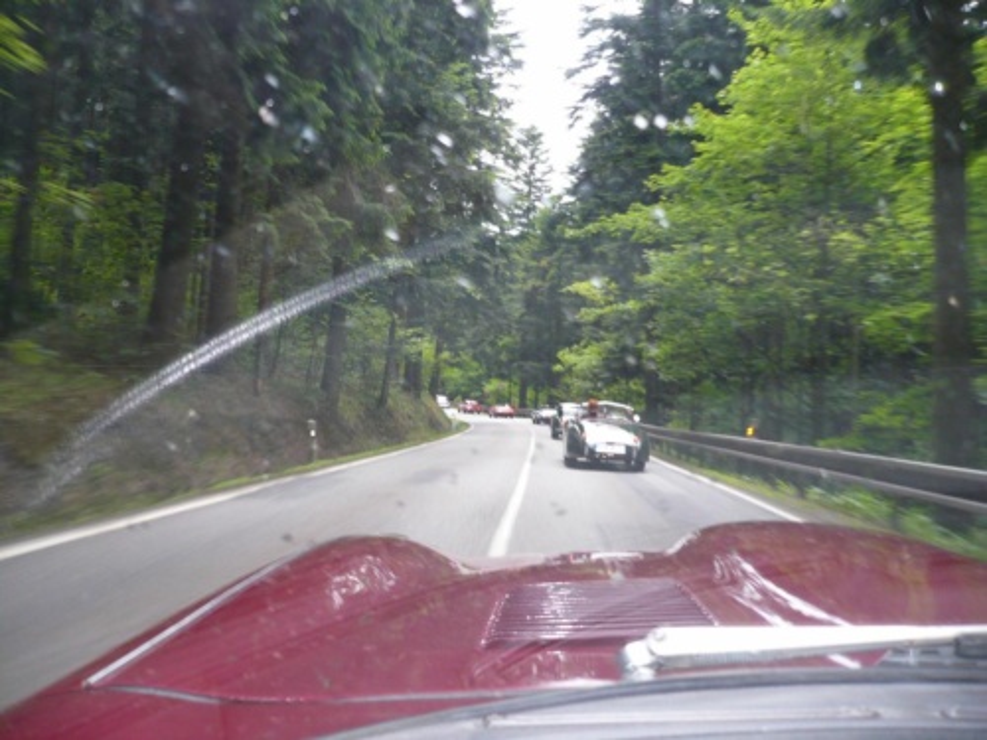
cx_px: 494
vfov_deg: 40.7
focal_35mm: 35
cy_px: 370
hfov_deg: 52.6
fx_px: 998
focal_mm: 5.8
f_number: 2.8
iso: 125
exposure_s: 1/30
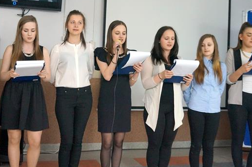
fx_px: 277
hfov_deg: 48.9
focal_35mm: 40
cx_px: 116
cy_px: 68
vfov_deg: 33.5
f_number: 4
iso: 3200
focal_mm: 21
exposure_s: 1/80
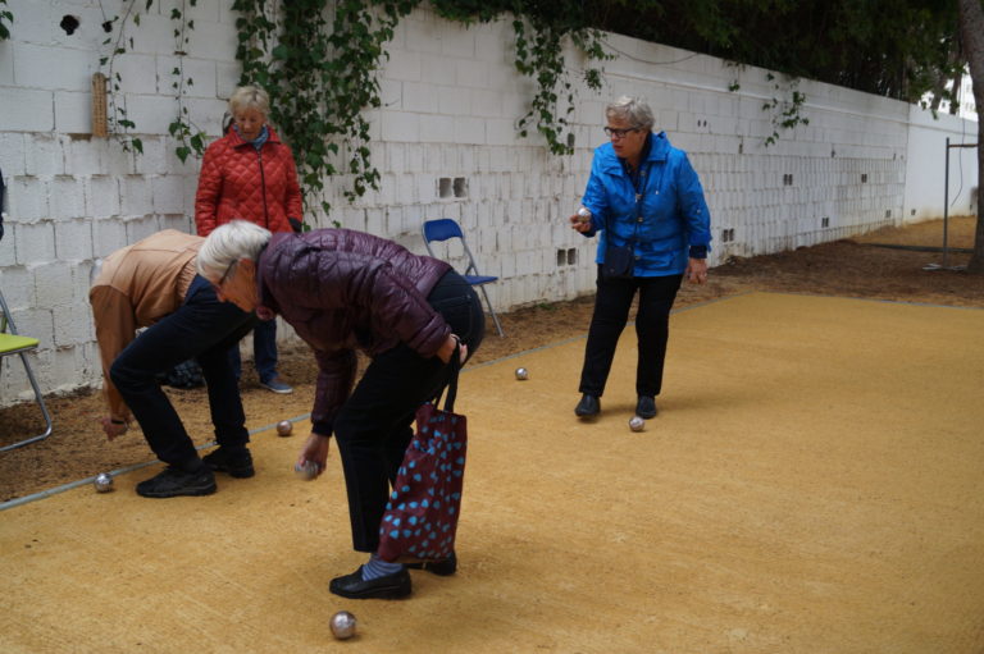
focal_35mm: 36
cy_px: 327
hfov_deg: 53.2
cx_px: 492
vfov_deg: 36.8
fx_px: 983
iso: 320
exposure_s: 1/160
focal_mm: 24
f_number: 4
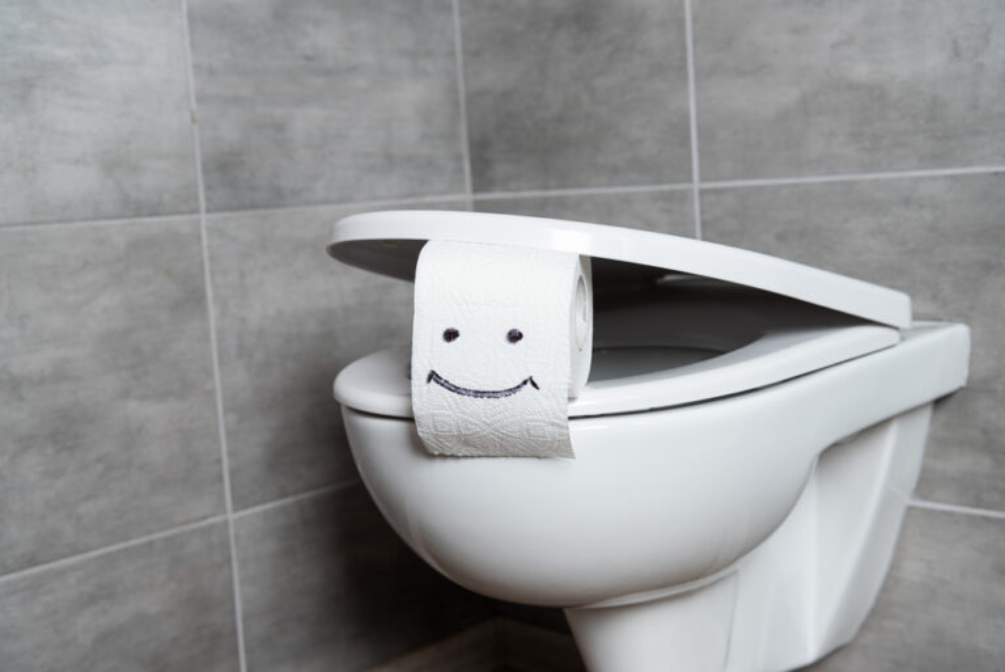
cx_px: 502
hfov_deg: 43.6
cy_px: 336
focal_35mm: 45
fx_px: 1257
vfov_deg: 29.9
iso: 125
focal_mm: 45
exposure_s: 1/160
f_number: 5
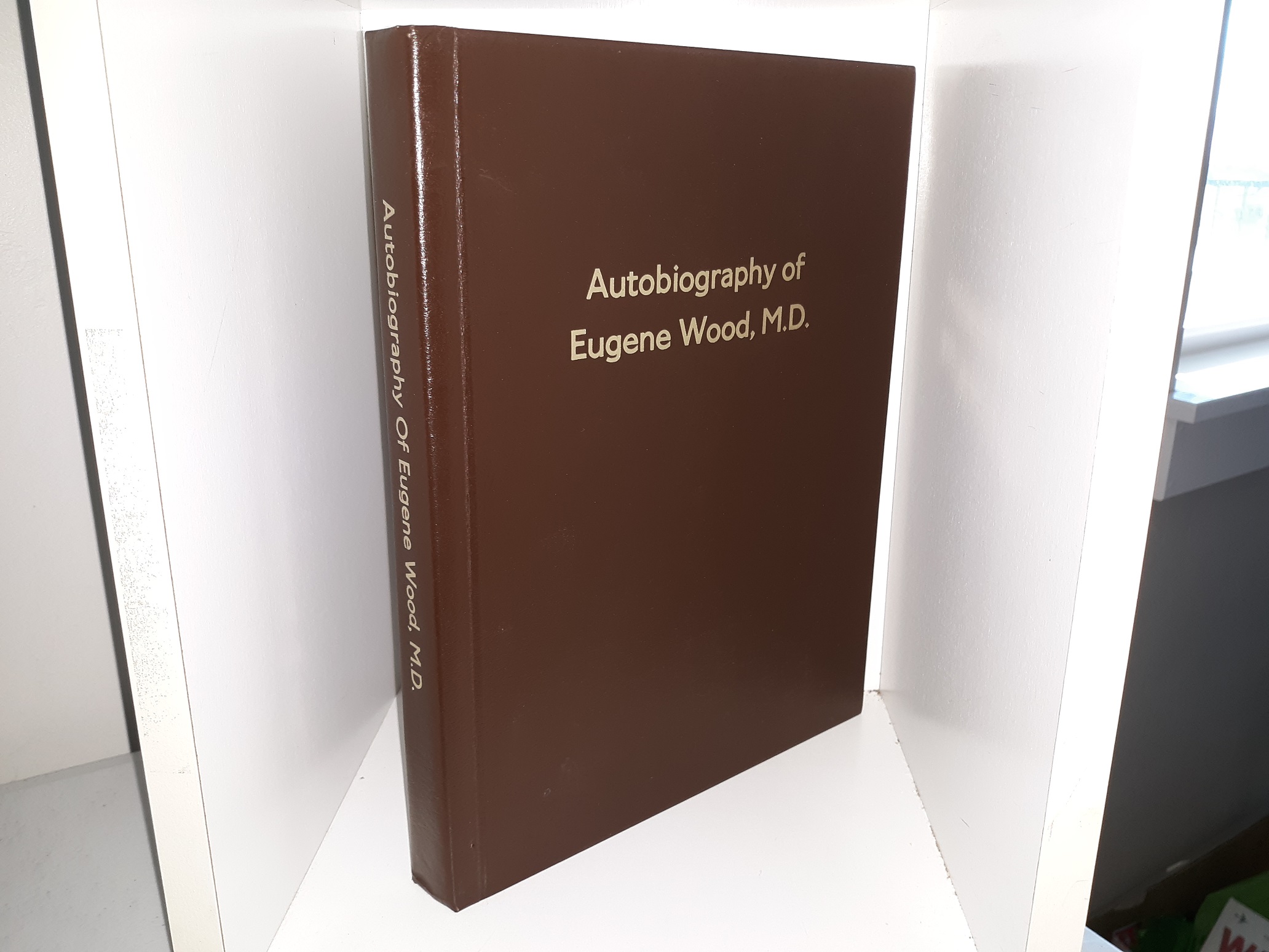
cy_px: 476
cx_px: 634
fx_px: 1026
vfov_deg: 49.7
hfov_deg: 63.4
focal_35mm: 28
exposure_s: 1/40
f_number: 1.7
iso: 50
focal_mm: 3.7
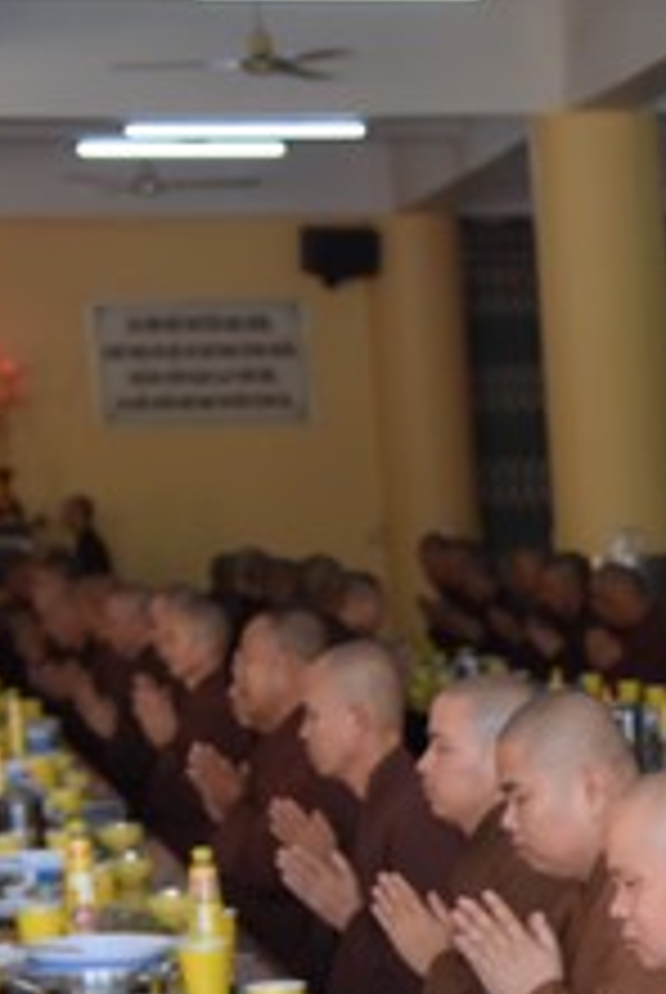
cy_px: 1228
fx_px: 4066
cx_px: 914
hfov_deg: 9.2
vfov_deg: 13.5
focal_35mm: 147
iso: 400
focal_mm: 50
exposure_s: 1/125
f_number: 5
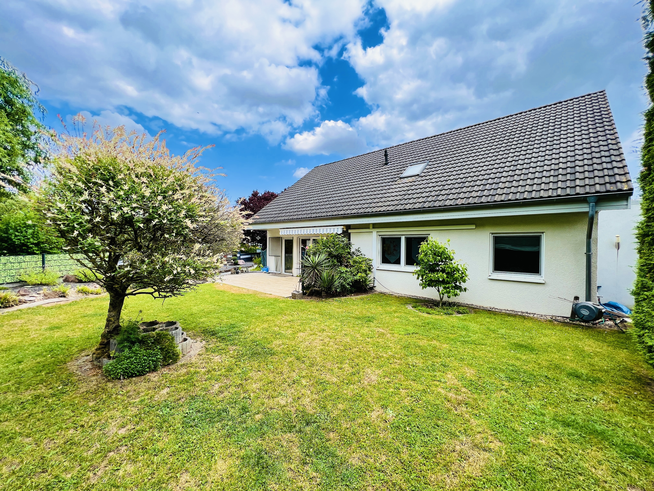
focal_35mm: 13
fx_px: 246
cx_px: 327
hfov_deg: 106.2
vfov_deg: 89.9
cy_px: 246
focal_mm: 1.57
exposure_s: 1/737
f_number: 1.8
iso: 32
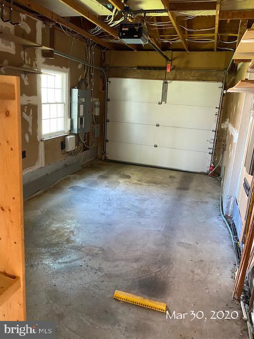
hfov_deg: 53.1
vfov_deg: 67.3
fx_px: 254
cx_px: 127
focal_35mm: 26
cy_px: 170
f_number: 1.8
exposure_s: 1/38
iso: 640
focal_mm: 4.25
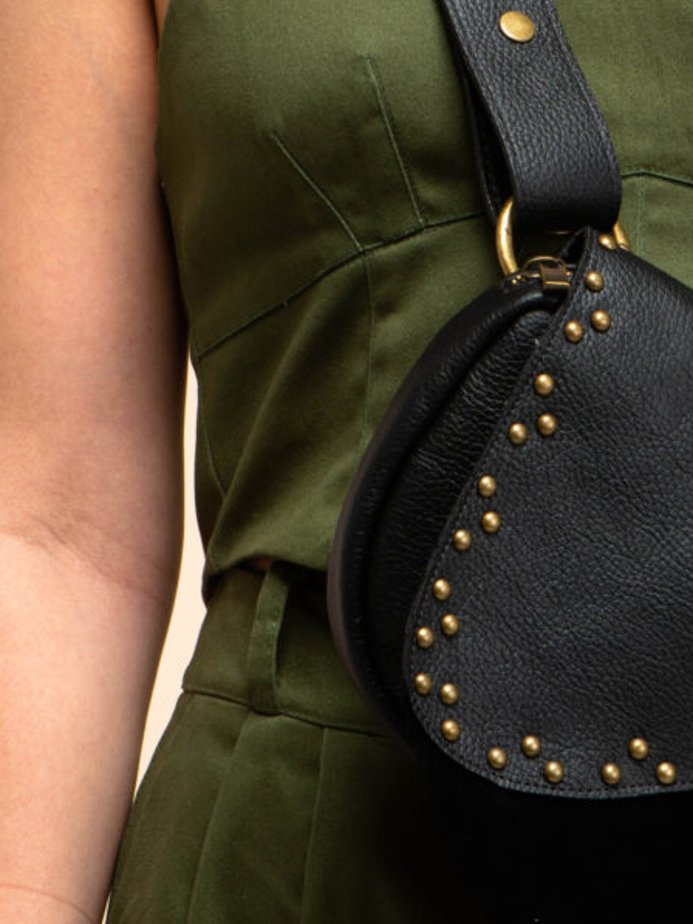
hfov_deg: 3.4
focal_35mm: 433
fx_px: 11554
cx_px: 558
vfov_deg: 4.6
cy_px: 262
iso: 125
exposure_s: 1/125
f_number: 16
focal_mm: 105
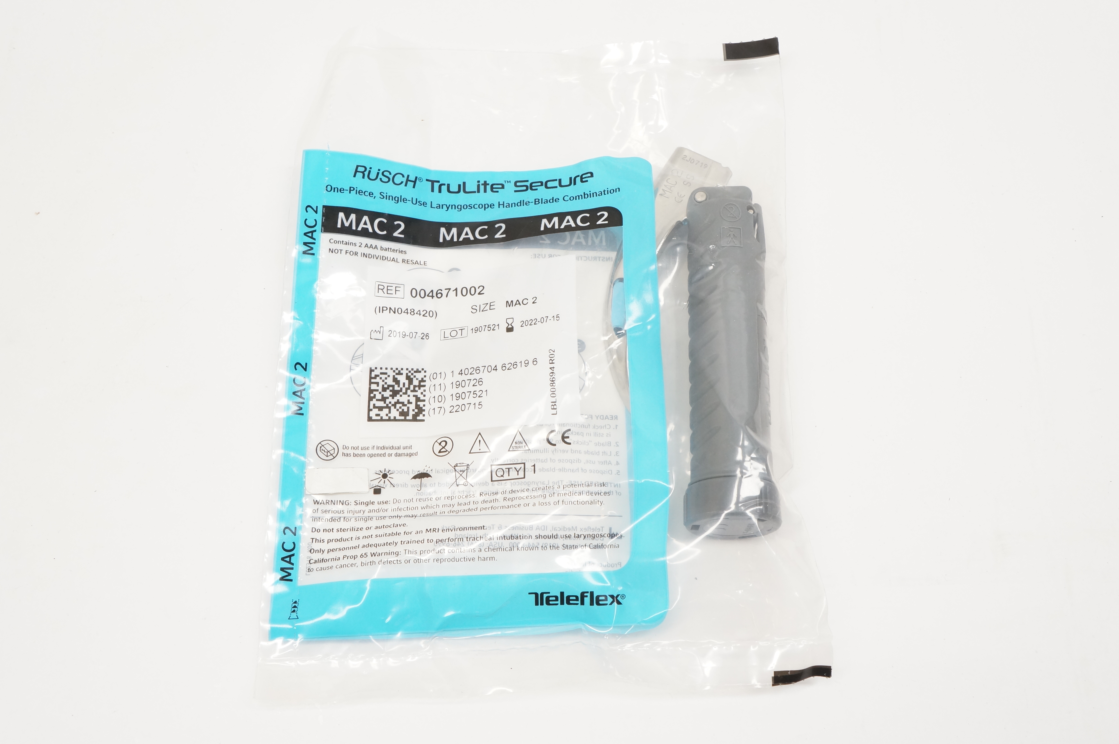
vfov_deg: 34.1
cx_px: 560
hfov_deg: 49.6
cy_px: 372
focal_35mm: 39
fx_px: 1211
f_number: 7.1
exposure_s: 1/80
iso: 800
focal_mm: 26
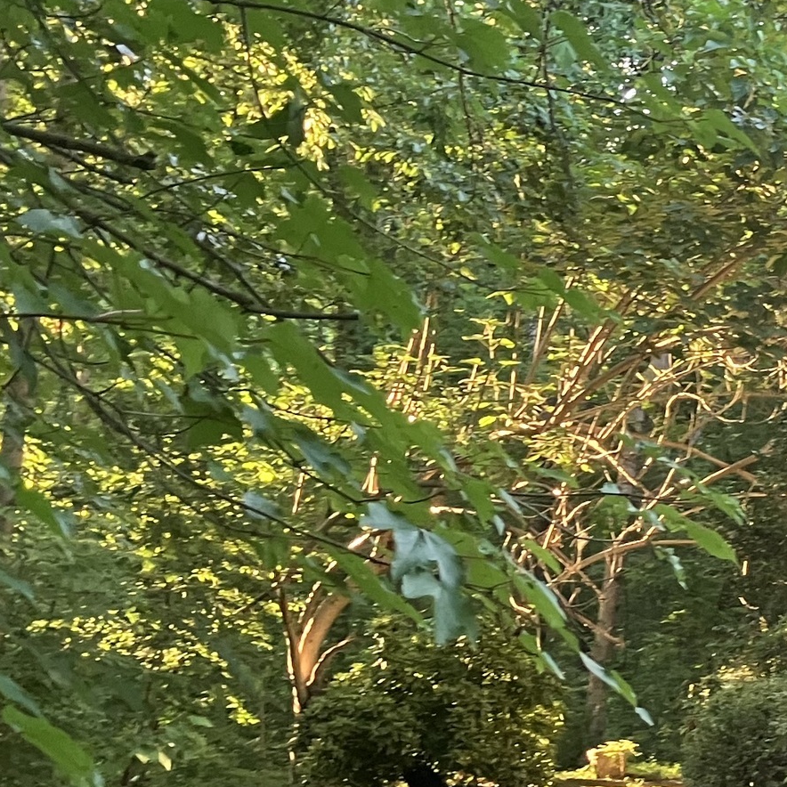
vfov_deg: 20.0
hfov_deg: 19.3
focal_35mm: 86
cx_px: 867
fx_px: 2212
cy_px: 586
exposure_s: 1/60
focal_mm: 3.99
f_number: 1.8
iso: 160
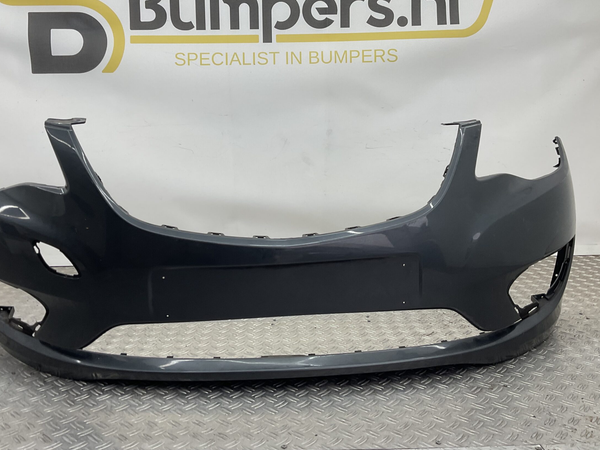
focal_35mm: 34
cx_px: 273
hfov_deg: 53.9
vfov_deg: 41.7
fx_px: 589
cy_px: 188
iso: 20
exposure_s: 1/120
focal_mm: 3
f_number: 1.8
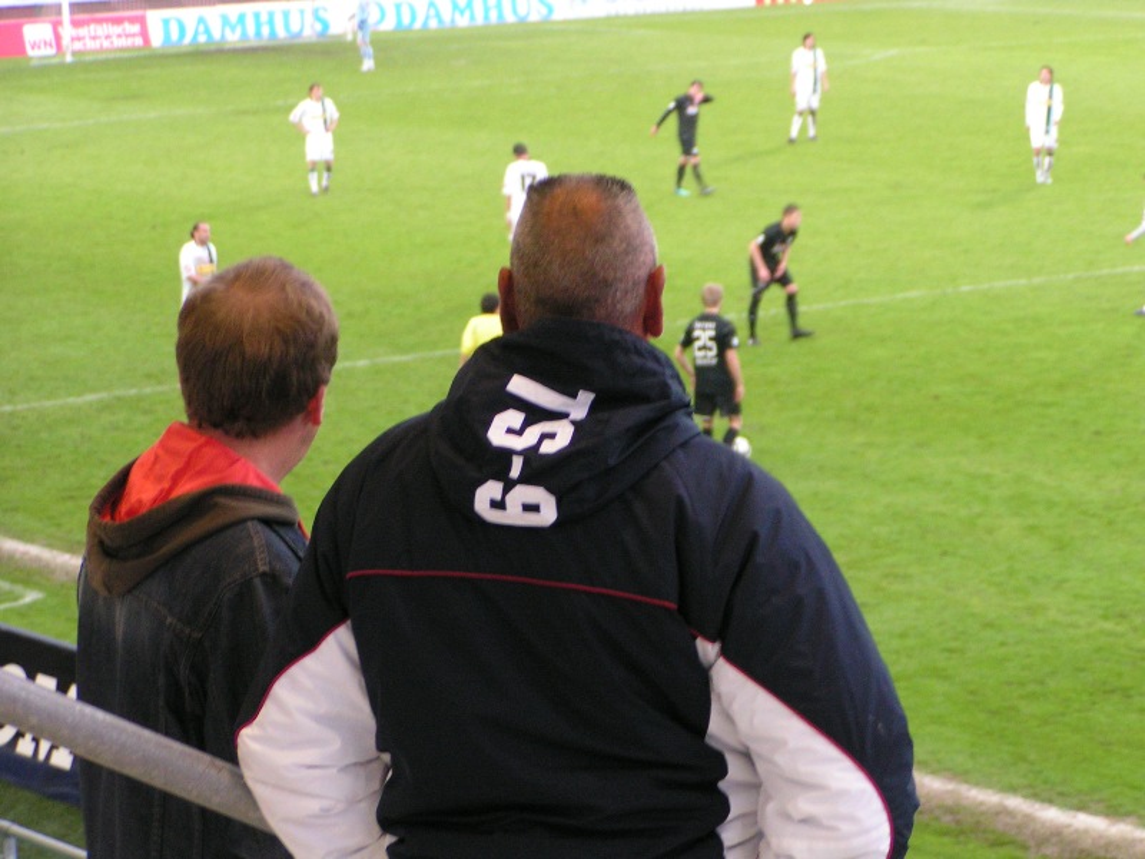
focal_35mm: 136
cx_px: 572
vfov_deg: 10.9
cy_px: 430
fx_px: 4498
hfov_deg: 14.5
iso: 200
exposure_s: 1/30
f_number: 3.5
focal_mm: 20.9
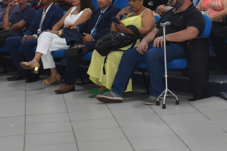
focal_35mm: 102
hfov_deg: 19.9
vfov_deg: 13.3
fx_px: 643
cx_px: 165
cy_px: 25
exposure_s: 1/80
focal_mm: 18
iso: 800
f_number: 4.5
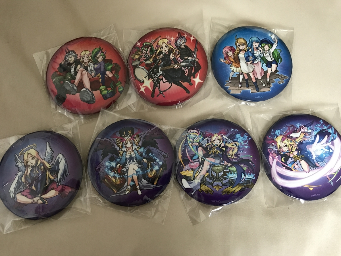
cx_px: 170
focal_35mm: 28
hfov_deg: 63.4
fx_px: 276
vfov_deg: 49.7
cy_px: 128
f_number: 1.8
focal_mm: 3.99
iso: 80
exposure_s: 1/15
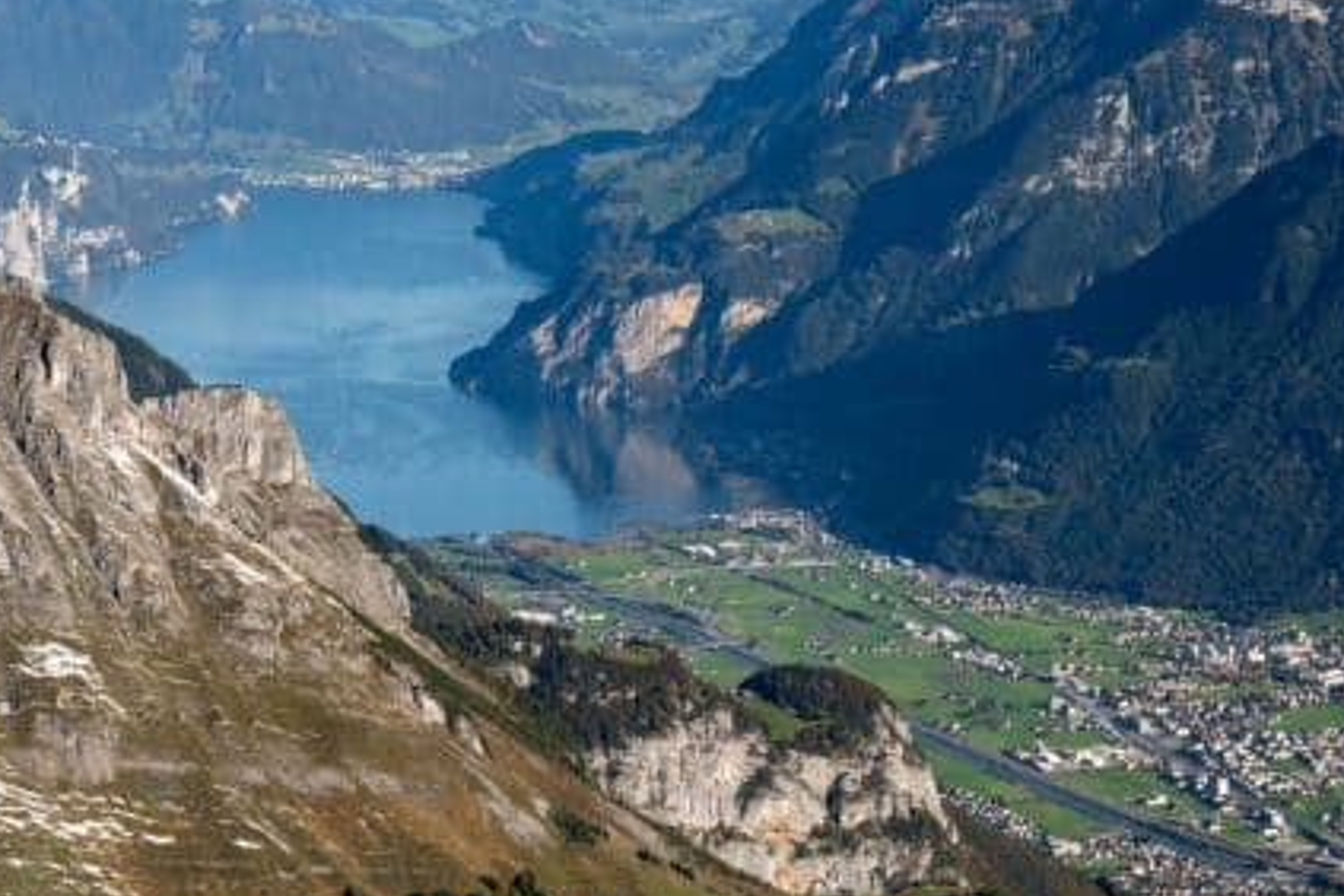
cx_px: 820
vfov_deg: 11.3
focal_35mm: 121
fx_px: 4517
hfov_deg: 16.9
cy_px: 599
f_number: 8
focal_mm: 50
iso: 200
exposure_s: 1/320
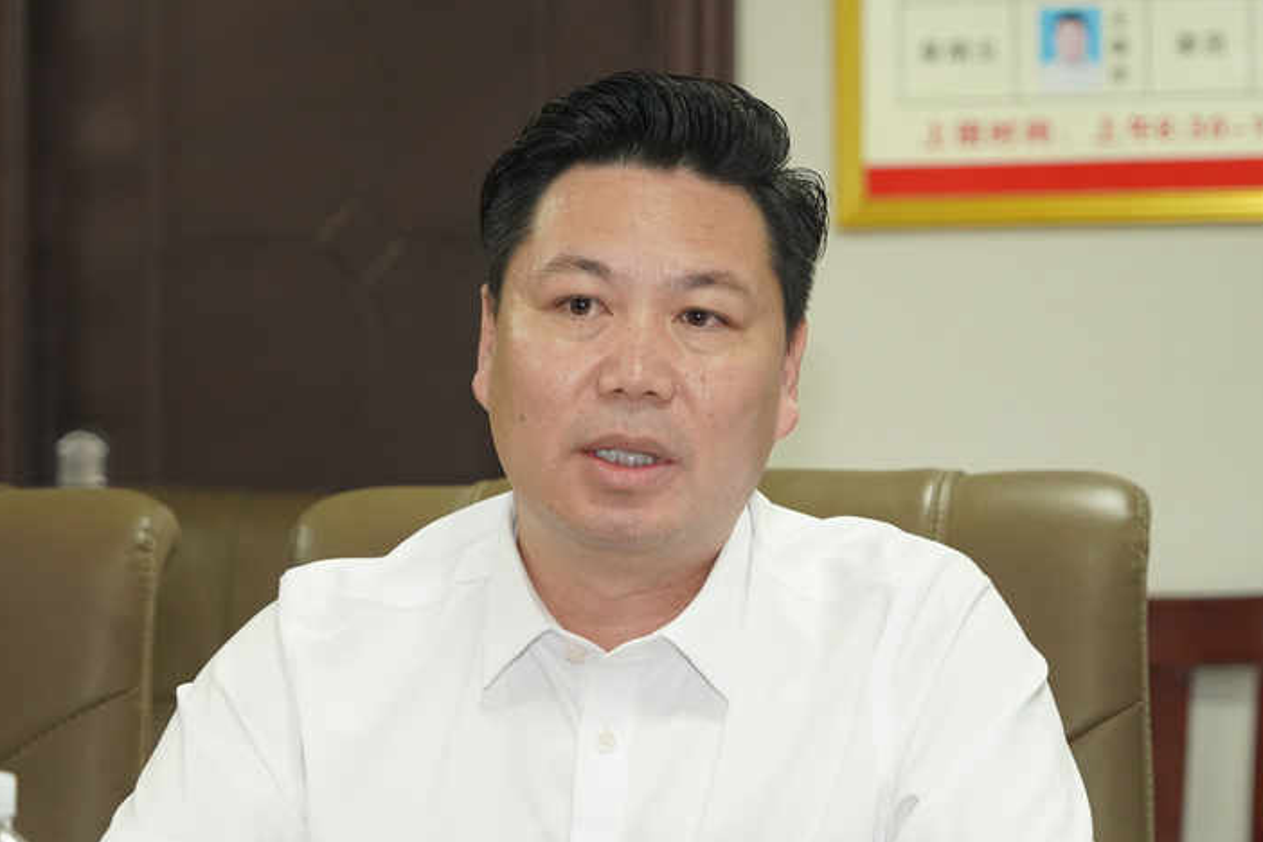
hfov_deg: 15.6
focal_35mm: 131
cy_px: 461
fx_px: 4596
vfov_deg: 10.5
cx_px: 585
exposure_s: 1/160
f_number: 6.3
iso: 6400
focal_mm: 115
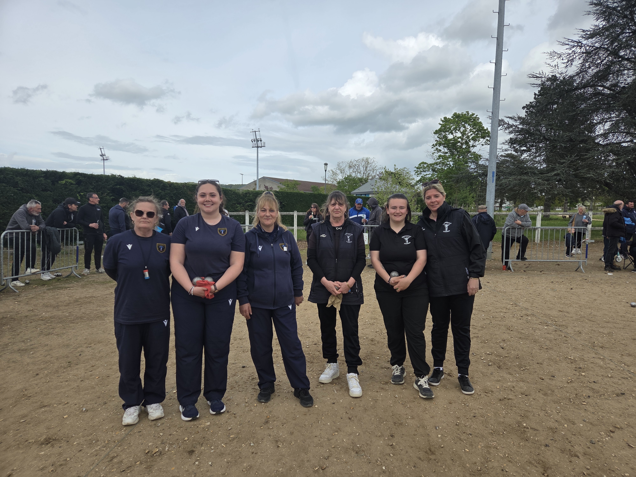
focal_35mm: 23
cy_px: 238
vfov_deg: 58.9
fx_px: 423
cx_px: 318
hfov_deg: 73.9
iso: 80
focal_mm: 5.4
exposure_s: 1/4187
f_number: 1.8
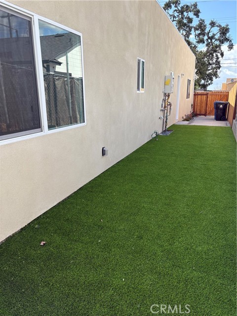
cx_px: 118
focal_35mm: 26
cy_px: 158
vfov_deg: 67.3
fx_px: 237
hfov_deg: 53.1
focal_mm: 5.96
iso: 50
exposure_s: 1/973
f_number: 1.6
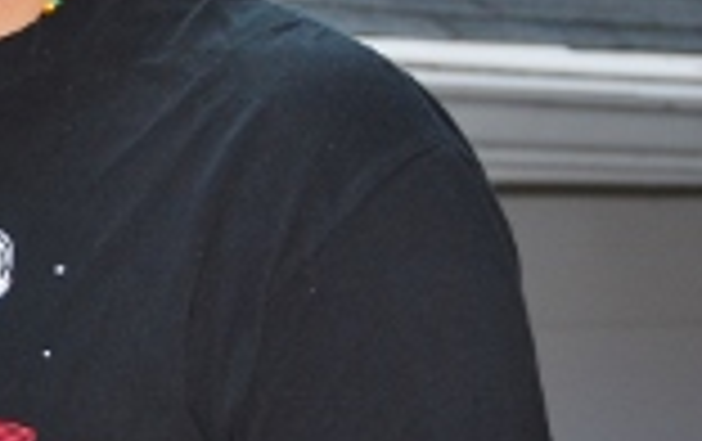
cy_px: 148
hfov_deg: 8.7
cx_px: -126
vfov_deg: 5.5
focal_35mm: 238
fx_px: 4560
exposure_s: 1/60
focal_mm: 38
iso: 200
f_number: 4.8
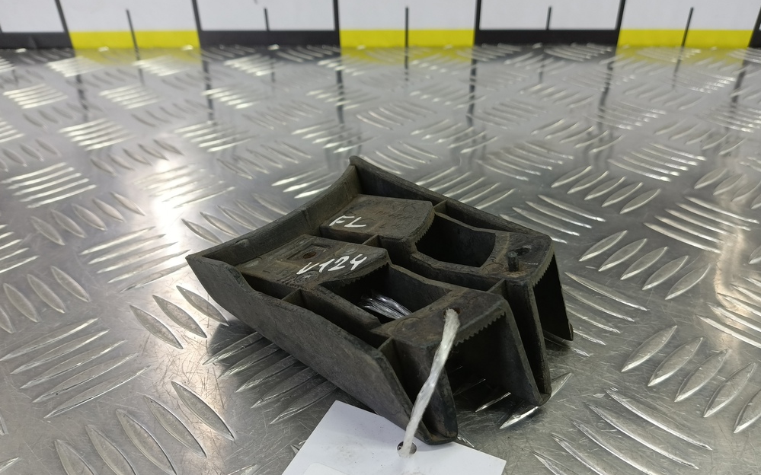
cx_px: 384
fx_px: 518
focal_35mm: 25
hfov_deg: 72.6
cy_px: 283
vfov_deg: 49.0
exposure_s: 1/50
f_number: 1.6
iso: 111
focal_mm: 4.11
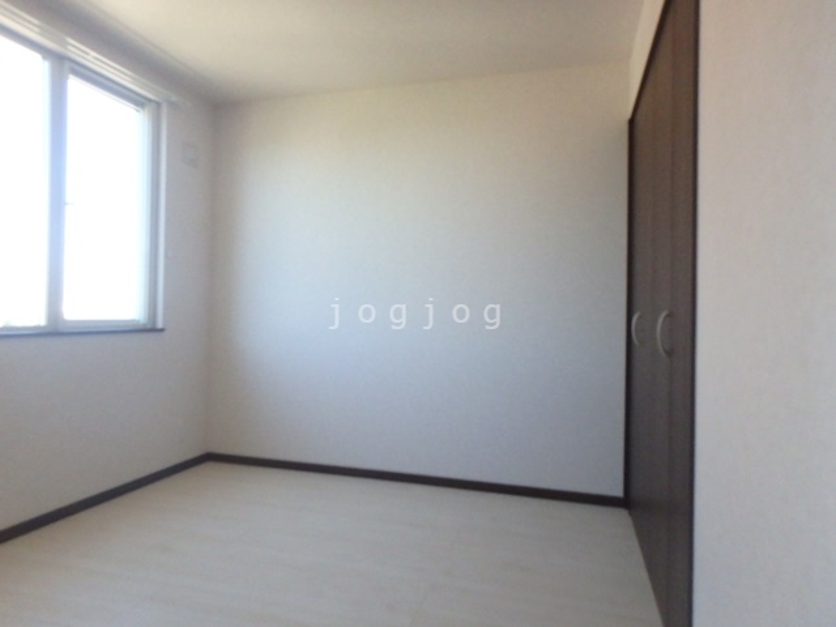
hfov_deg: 79.0
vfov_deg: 63.4
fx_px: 507
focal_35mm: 21
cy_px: 314
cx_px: 418
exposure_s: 1/320
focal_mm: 3.7
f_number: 3.5
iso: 800
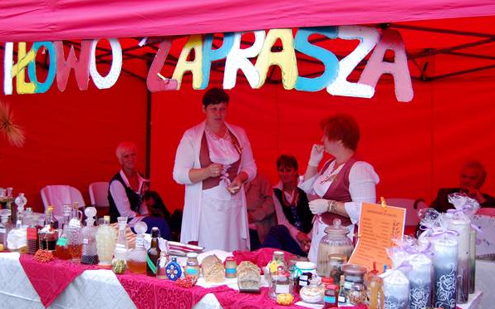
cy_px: 154
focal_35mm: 40
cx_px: 248
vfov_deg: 32.0
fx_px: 539
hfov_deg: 49.3
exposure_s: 1/100
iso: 400
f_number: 5
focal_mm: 26
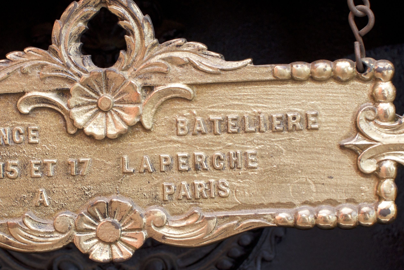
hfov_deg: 19.7
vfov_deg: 13.3
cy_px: 136
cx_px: 117
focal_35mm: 103
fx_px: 1156
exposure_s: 1/125
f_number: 5
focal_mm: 35
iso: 640
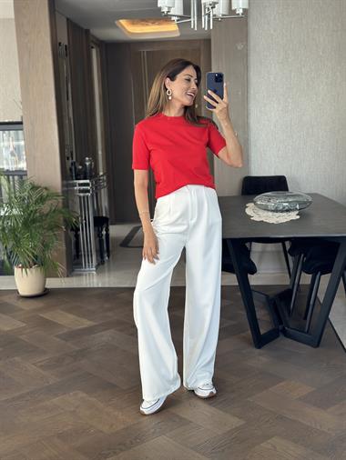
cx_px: 173
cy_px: 230
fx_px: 639
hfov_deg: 30.3
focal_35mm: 48
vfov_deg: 39.6
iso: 125
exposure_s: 1/76
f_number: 1.78
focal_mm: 6.86
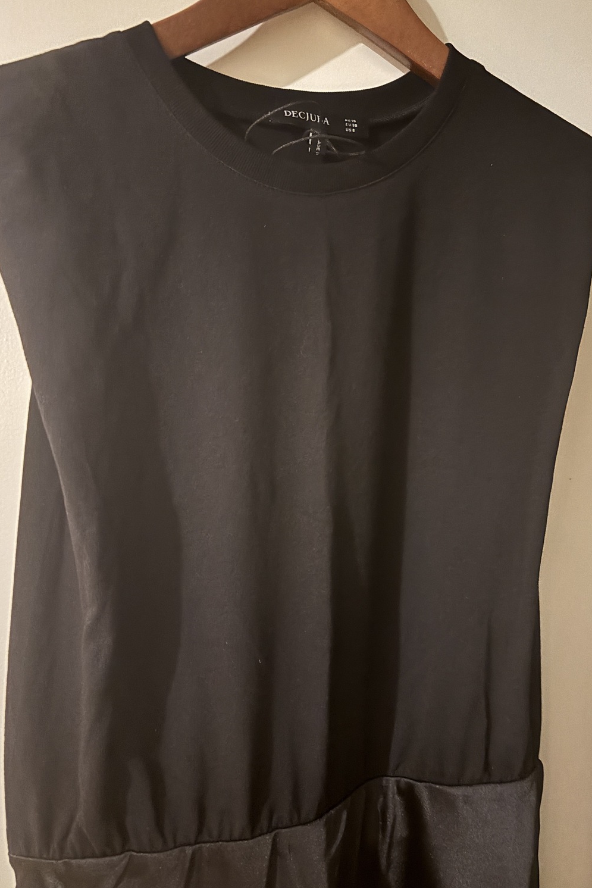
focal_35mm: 29
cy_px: 418
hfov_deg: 44.9
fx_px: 715
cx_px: 317
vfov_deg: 63.6
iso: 800
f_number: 1.6
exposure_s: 1/9
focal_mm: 5.96
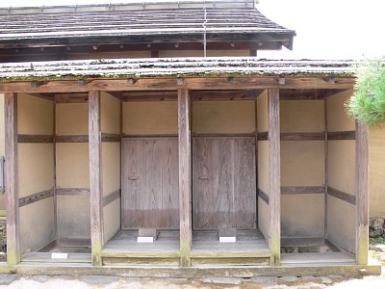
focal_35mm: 35
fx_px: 389
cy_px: 144
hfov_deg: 52.6
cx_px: 192
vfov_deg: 40.7
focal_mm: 7.4
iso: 80
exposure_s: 1/80
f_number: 4
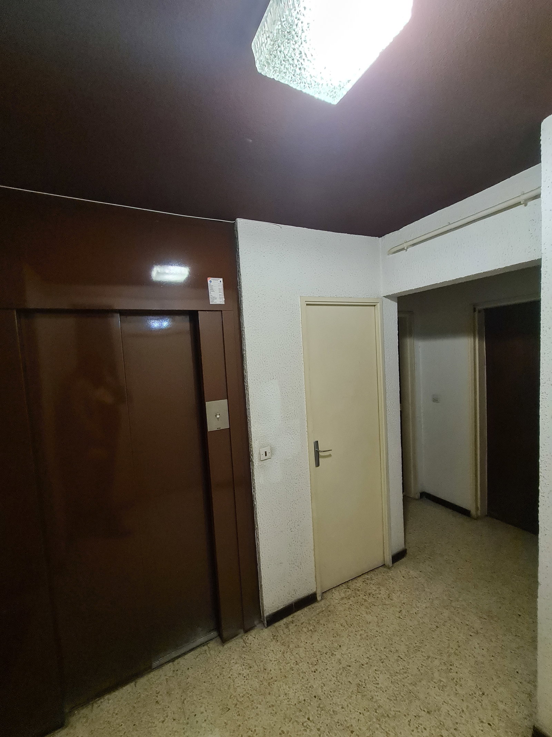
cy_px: 368
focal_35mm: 13
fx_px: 276
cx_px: 276
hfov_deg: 89.9
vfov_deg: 106.2
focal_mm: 2.2
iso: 640
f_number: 2.2
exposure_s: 1/33
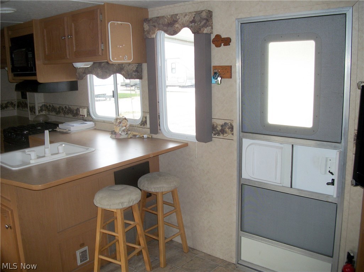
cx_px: 182
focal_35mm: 32
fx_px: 336
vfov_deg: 44.1
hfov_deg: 56.9
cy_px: 136
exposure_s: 1/50
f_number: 2.9
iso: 80
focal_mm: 5.7
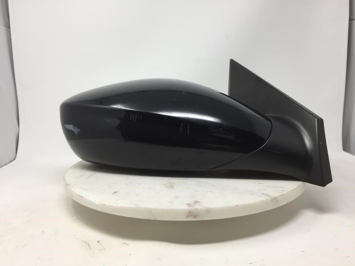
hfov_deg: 61.7
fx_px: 297
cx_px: 178
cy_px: 133
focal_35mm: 29
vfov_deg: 48.2
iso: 50
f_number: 2.2
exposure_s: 1/120
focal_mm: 4.15
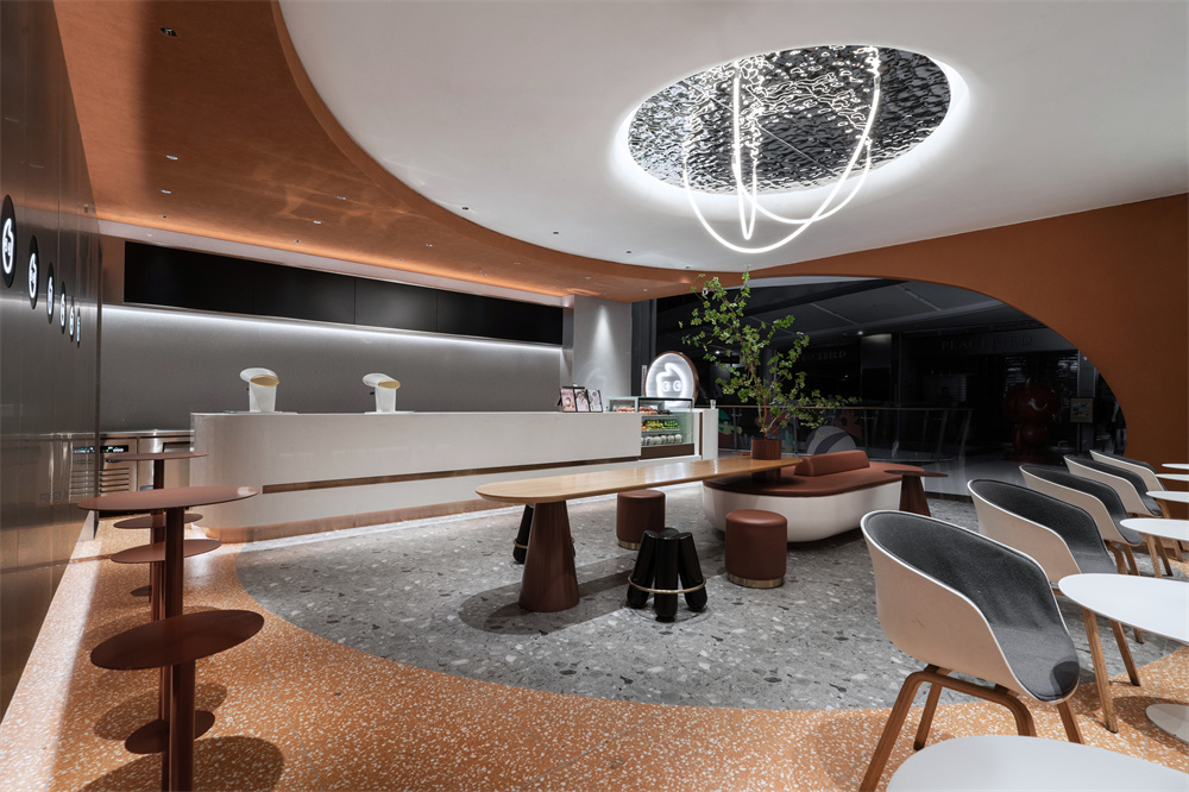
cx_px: 594
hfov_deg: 96.8
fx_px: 528
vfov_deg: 73.7
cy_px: 396
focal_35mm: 16
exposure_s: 1/5
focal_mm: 16
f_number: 10
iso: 100
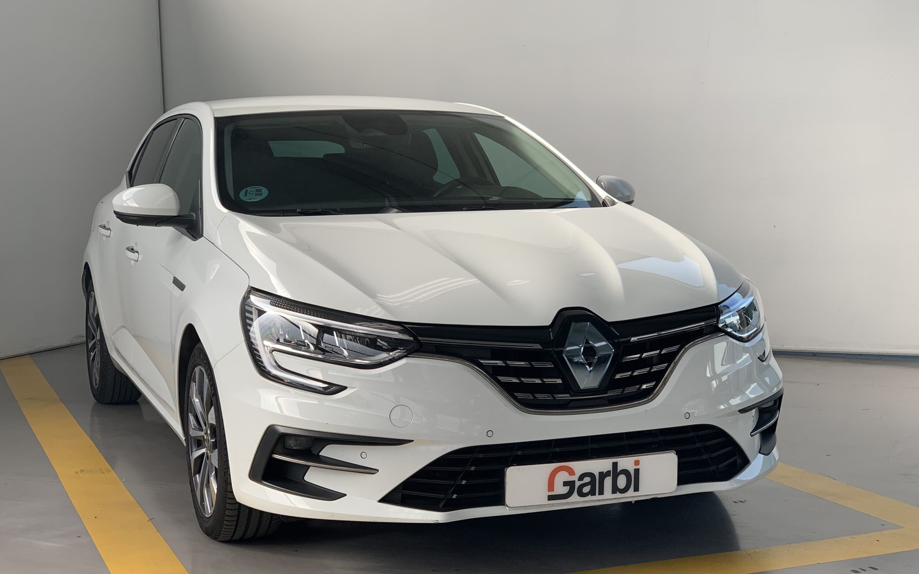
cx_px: 459
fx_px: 1403
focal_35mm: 56
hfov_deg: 36.3
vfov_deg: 23.1
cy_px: 312
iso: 16
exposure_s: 1/231
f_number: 2.4
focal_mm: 6
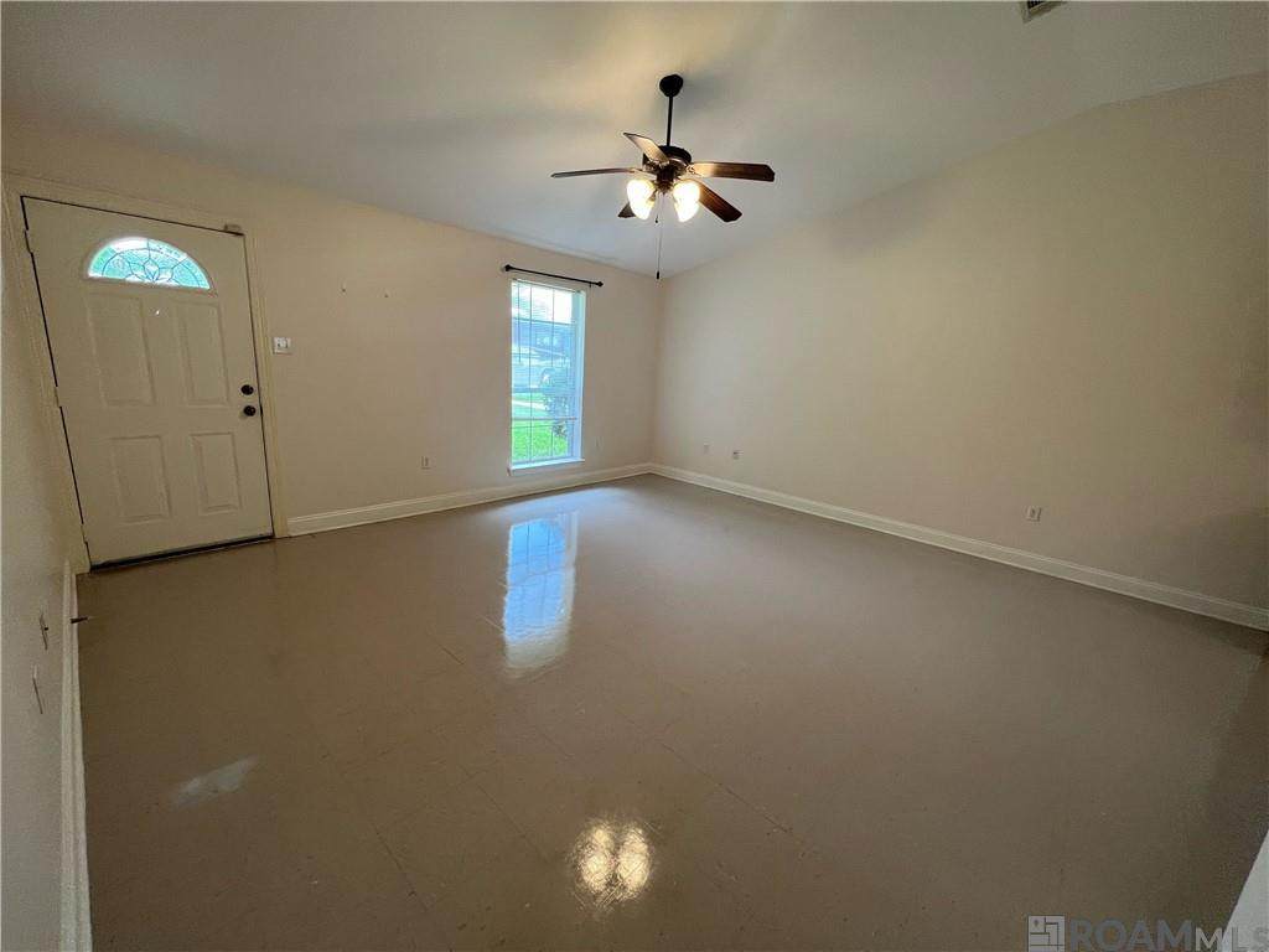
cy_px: 476
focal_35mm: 13
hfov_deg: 106.2
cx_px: 634
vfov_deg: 89.9
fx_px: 477
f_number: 1.8
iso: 100
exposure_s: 1/120
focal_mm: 1.57
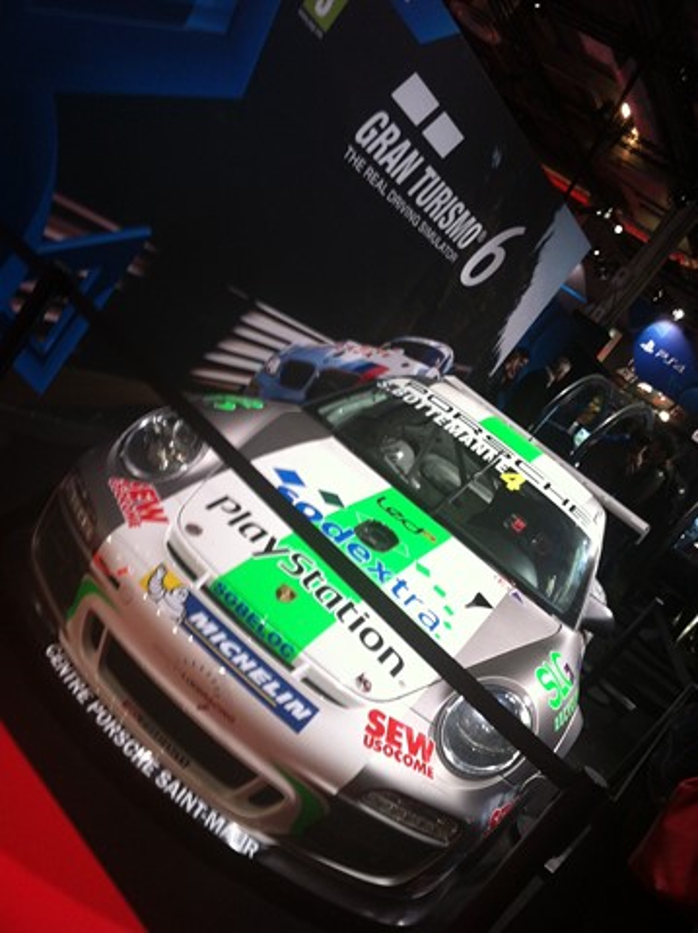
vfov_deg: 52.7
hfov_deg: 40.6
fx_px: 943
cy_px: 466
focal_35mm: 35
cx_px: 349
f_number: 2.8
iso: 125
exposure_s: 1/15
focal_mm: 3.85
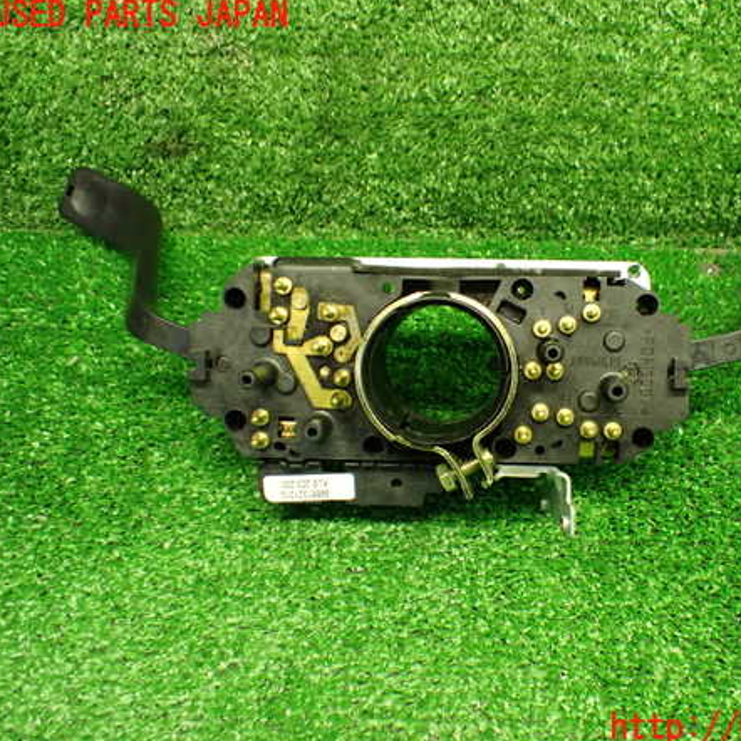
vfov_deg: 46.0
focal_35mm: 36
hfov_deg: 45.4
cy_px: 372
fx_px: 872
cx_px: 486
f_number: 2.3
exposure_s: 1/80
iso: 800
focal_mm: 5.4
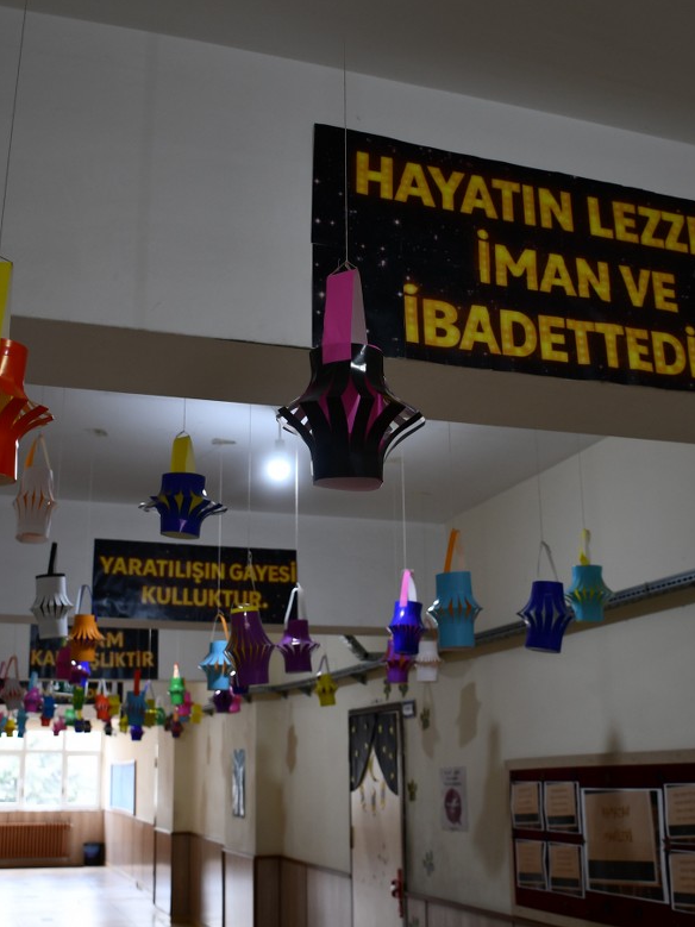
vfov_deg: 46.8
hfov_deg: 35.9
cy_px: 452
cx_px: 405
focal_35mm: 40
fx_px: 1071
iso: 250
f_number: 3.5
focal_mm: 18
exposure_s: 1/30
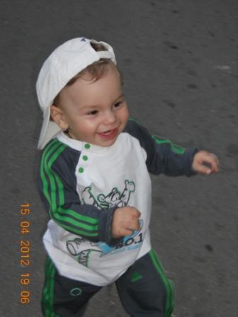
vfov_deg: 21.3
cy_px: 158
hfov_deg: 16.1
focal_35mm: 92
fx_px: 843
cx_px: 119
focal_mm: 16.5
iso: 200
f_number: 5.4
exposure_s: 1/60
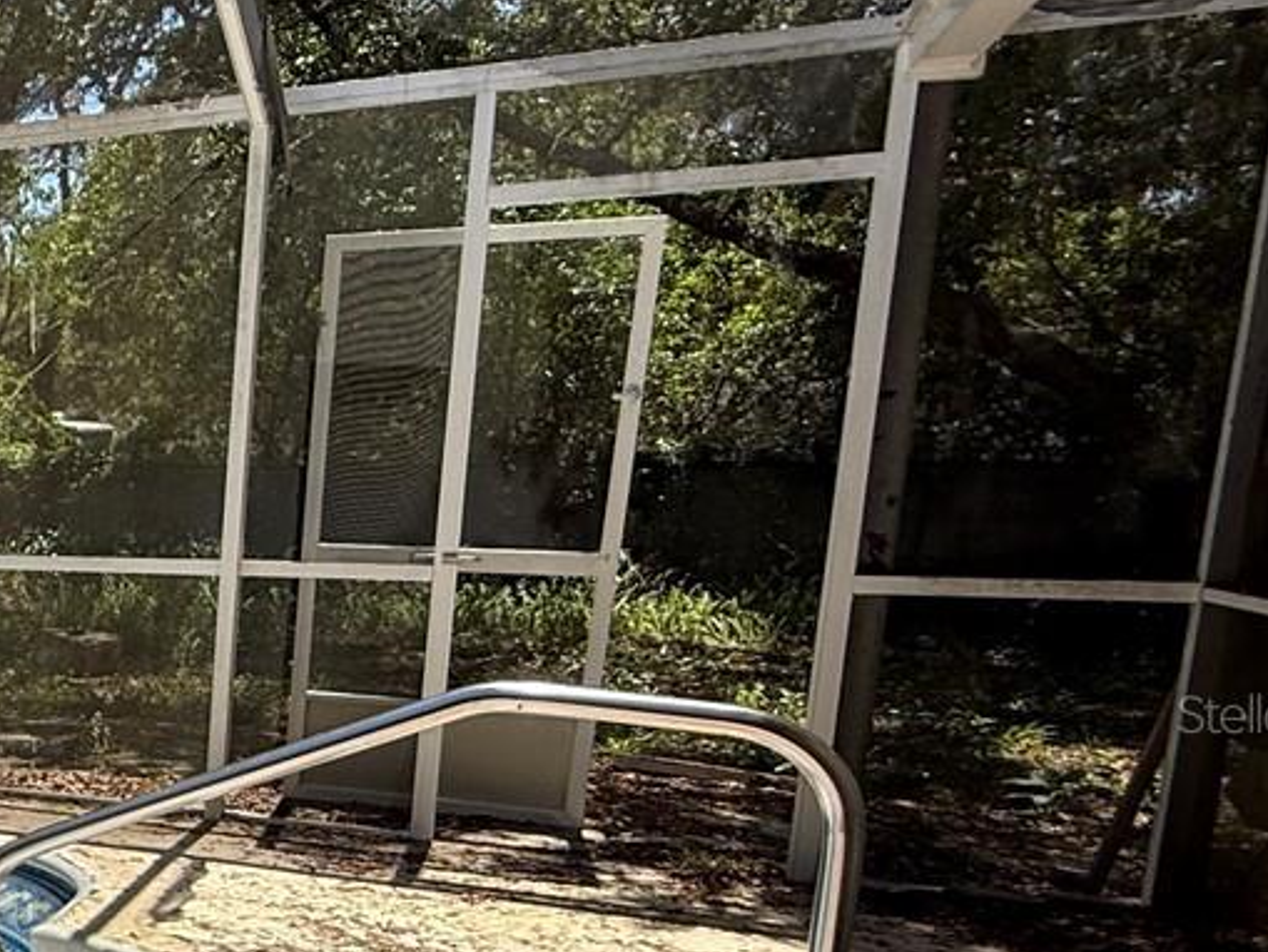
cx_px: -580
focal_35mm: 44
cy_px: 713
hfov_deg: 29.1
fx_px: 1612
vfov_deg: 32.3
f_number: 2.2
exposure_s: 1/1497
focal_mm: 2.22
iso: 50
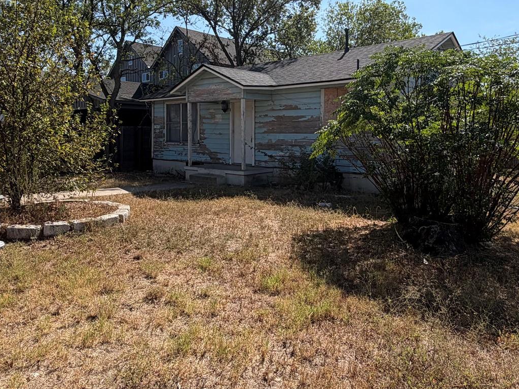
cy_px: 150
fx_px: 420
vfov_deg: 49.3
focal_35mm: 28
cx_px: 244
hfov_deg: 63.4
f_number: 2.2
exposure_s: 1/876
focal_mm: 2.22
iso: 20
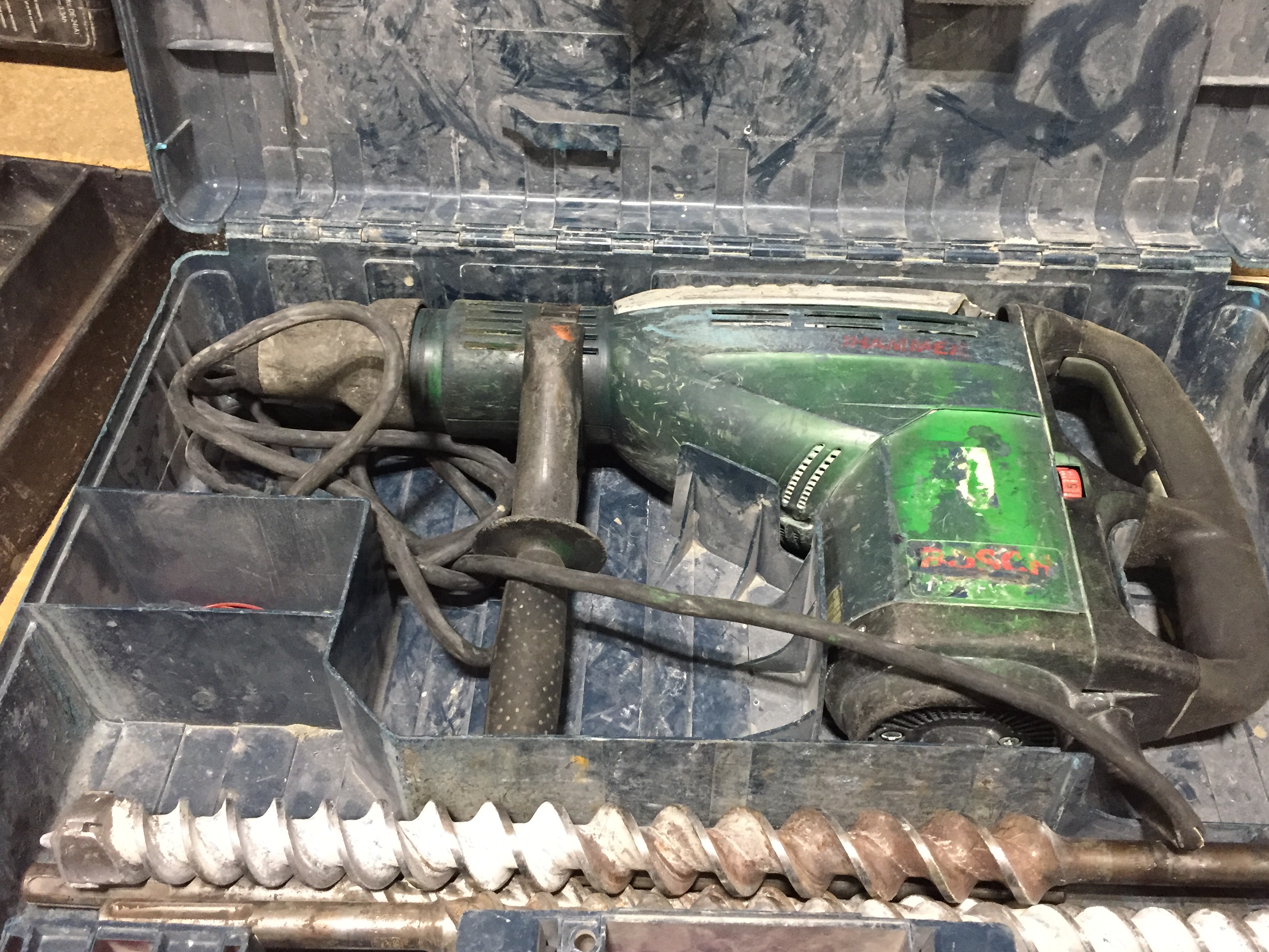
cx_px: 683
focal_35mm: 33
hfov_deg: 55.3
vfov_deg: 42.9
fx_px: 1210
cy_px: 454
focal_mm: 4.15
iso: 250
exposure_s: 1/30
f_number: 2.2
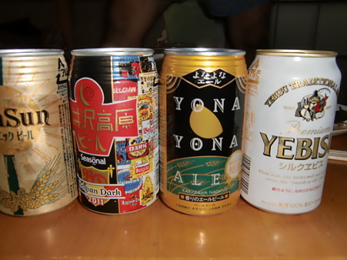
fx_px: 291
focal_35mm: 29
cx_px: 174
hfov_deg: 61.7
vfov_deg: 48.2
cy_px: 130
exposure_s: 1/15
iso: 64
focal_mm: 5.2
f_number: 3.5
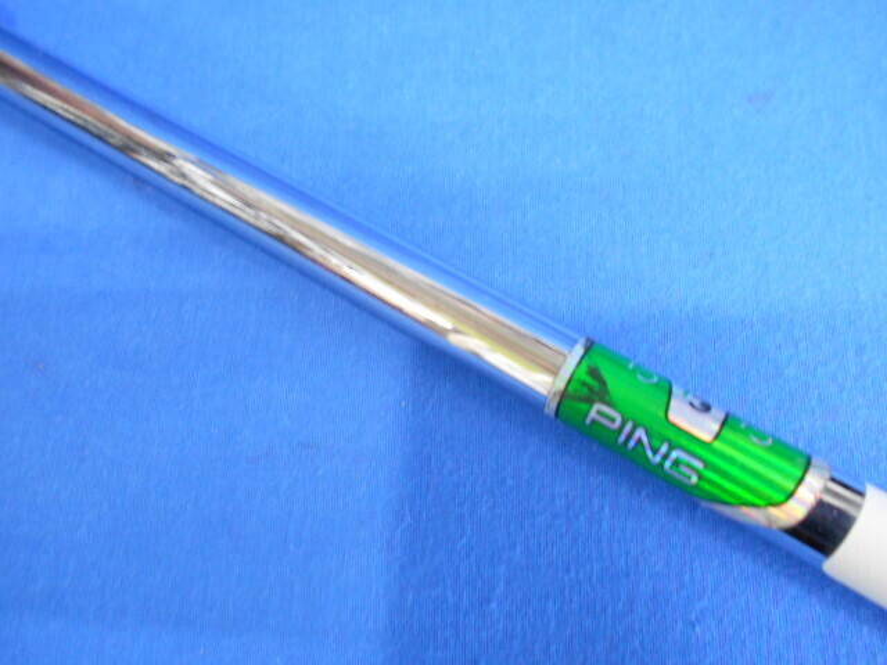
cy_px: 332
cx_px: 444
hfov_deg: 67.3
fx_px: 666
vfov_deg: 53.1
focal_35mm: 26
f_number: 3.2
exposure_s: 1/13
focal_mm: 4.6
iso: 400
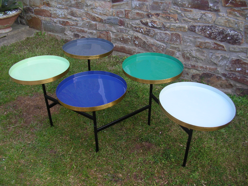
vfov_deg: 40.6
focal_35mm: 35
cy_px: 93
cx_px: 124
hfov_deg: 52.7
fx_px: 251
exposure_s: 1/150
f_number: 2.8
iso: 50
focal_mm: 5.8
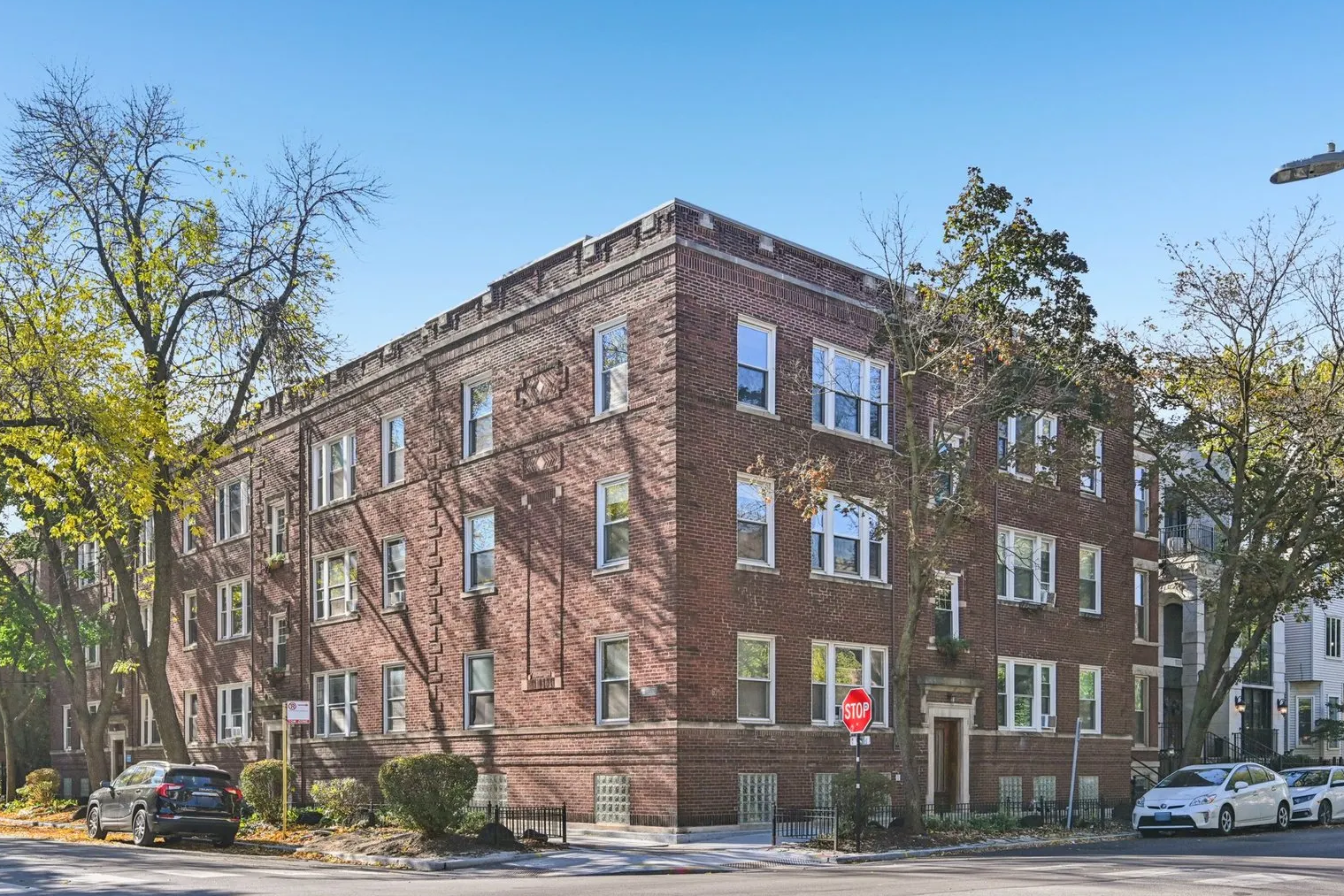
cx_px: 664
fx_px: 1195
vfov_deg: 41.1
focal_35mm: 32
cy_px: 469
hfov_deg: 58.7
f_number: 8
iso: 800
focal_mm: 30
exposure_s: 1/1000
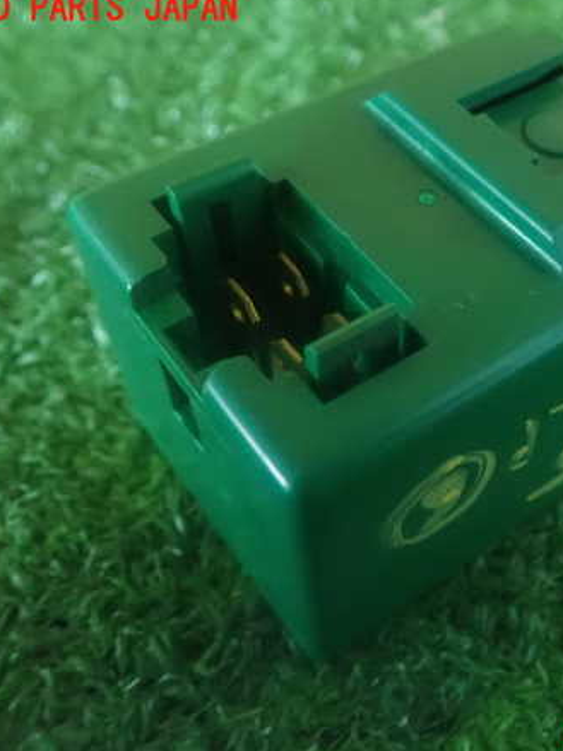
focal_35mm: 41
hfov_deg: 34.2
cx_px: 440
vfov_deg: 45.8
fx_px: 890
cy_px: 373
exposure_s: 1/30
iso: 1600
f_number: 2.3
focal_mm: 5.5
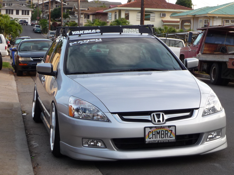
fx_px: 568
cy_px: 88
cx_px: 117
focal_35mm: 84
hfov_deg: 23.3
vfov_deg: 17.6
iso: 100
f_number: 4.2
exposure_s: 1/60
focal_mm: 8.5
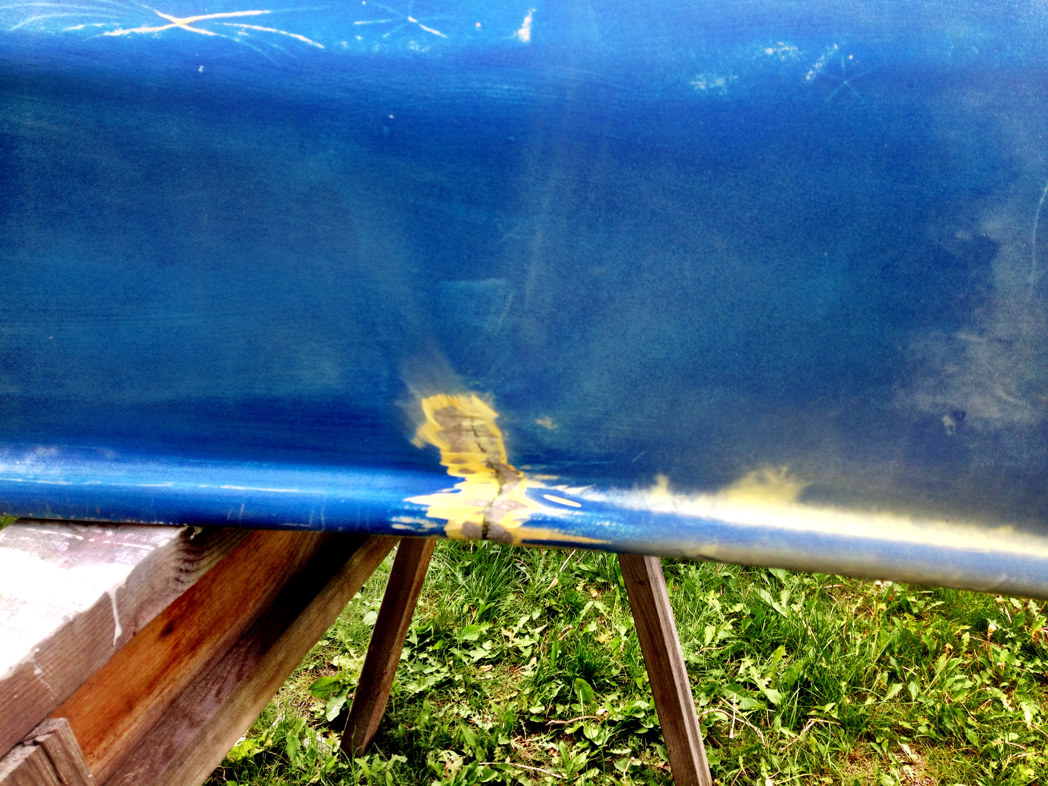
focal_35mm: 35
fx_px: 1060
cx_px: 524
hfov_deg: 52.6
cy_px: 393
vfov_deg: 40.7
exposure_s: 1/216
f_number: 2.4
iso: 50
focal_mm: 4.28
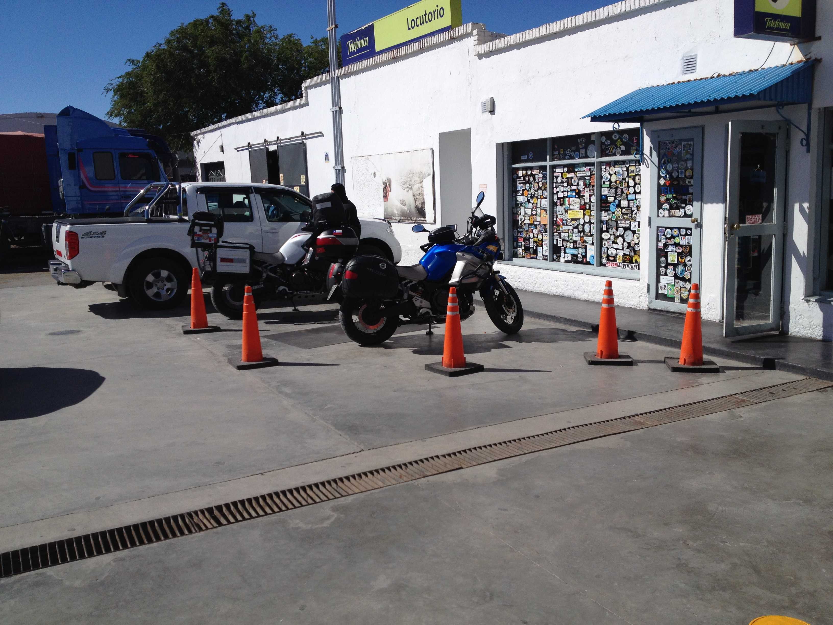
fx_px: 842
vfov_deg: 40.7
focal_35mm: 35
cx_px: 416
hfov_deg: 52.6
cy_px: 312
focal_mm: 4.28
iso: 50
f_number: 2.4
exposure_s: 1/4255
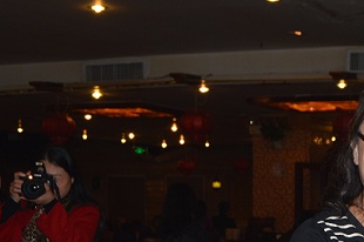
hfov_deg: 20.6
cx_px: 383
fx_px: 960
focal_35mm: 95
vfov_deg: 13.9
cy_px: 304
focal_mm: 22
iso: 200
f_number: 5.6
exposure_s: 1/60
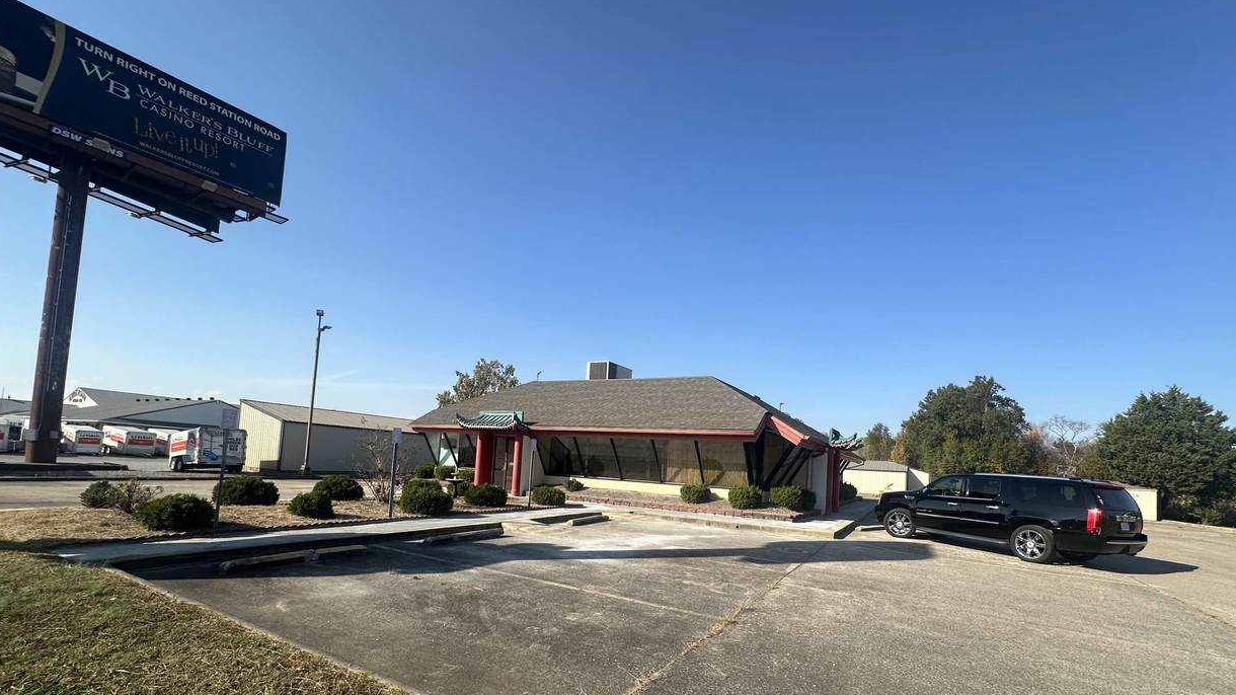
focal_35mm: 16
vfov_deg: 66.1
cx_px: 642
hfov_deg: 99.3
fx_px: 524
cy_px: 434
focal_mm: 2.22
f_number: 2.2
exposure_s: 1/1916
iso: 50
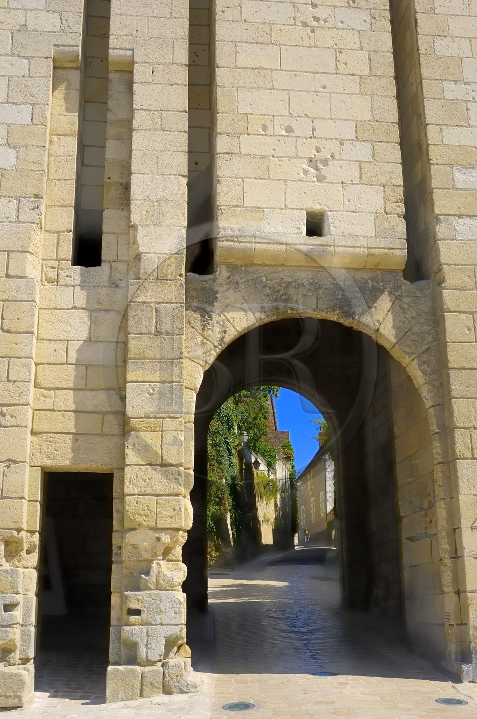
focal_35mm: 42
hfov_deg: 31.8
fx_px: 837
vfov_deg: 46.5
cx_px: 238
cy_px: 360
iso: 100
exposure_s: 1/160
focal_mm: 28
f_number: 9
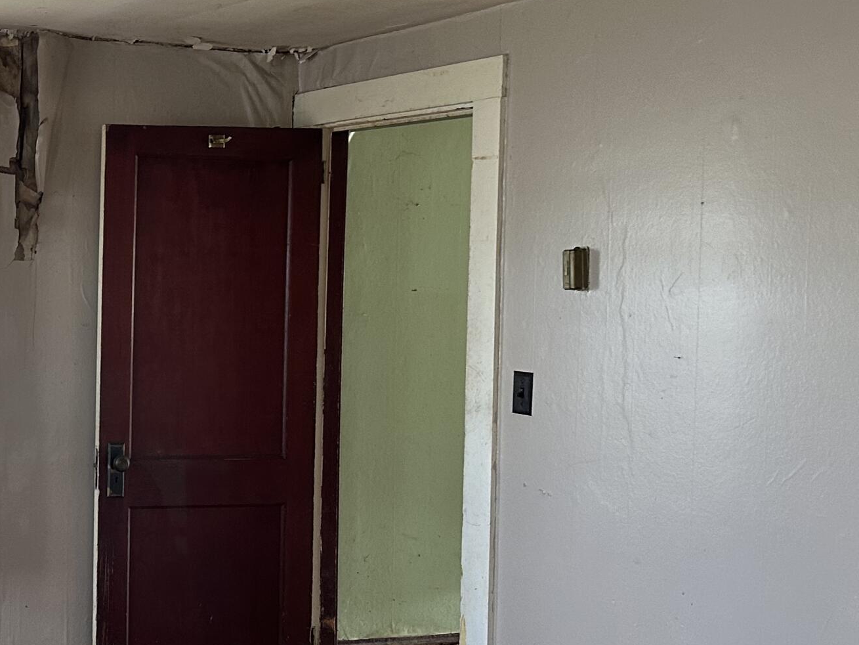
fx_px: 1365
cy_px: 342
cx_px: -57
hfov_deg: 31.5
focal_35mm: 55
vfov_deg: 26.6
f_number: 1.78
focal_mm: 6.86
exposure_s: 1/109
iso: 250
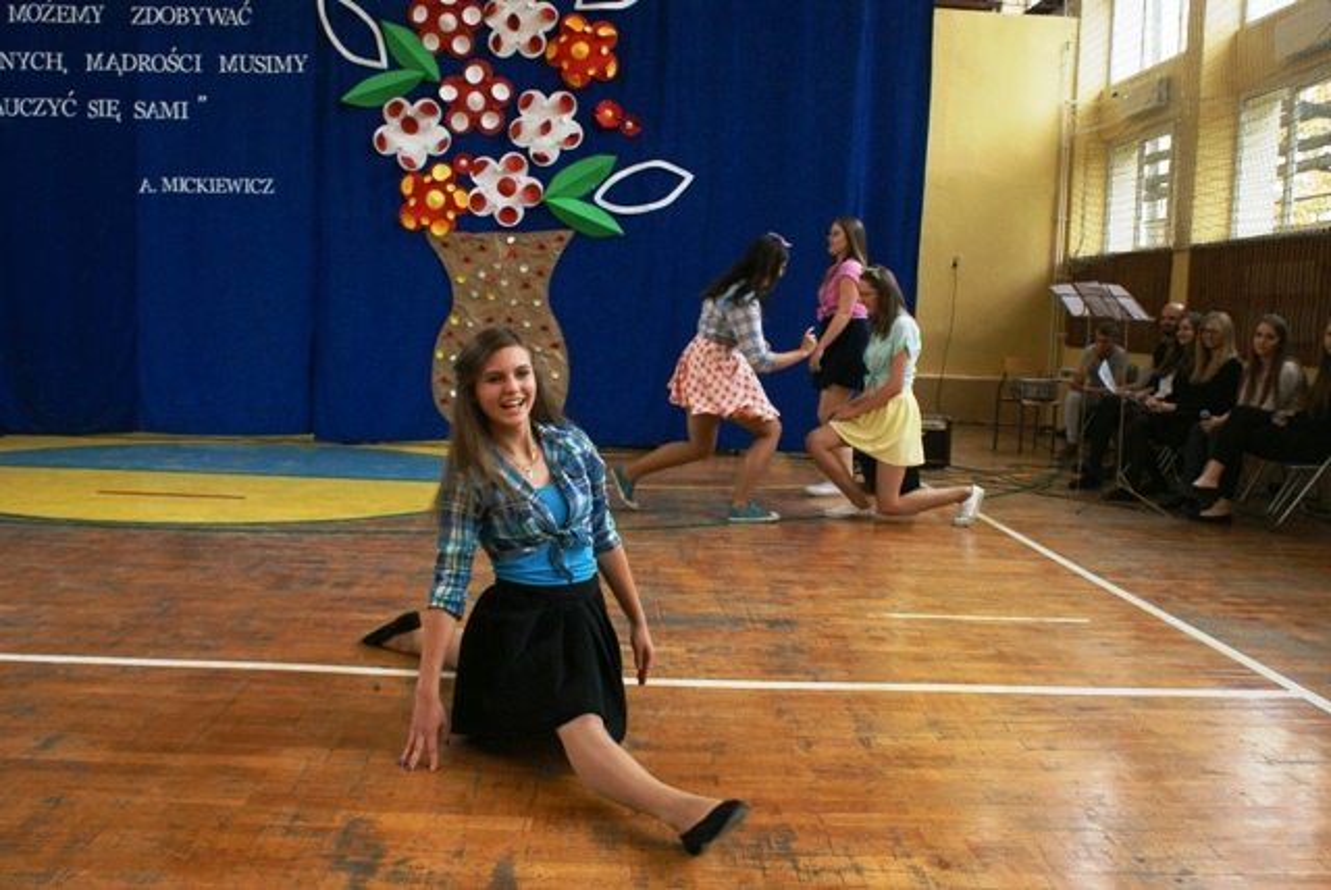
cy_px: 445
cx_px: 666
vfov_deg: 40.0
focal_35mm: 33
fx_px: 1221
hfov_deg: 57.2
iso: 400
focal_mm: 22
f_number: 5.6
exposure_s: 1/60
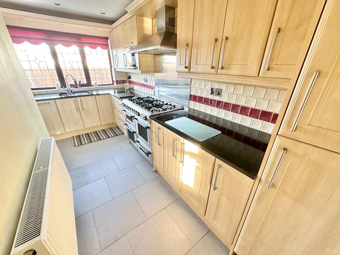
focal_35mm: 14
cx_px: 170
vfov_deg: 85.7
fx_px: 138
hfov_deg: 102.1
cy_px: 128
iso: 400
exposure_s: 1/60
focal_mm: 2.22
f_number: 2.2
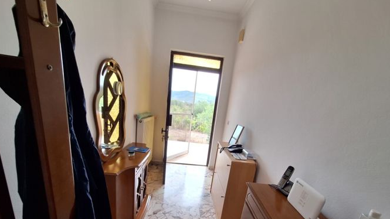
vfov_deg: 68.9
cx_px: 198
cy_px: 142
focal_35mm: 15
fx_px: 155
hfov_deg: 103.0
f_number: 2.2
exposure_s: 1/50
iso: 40
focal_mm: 1.74
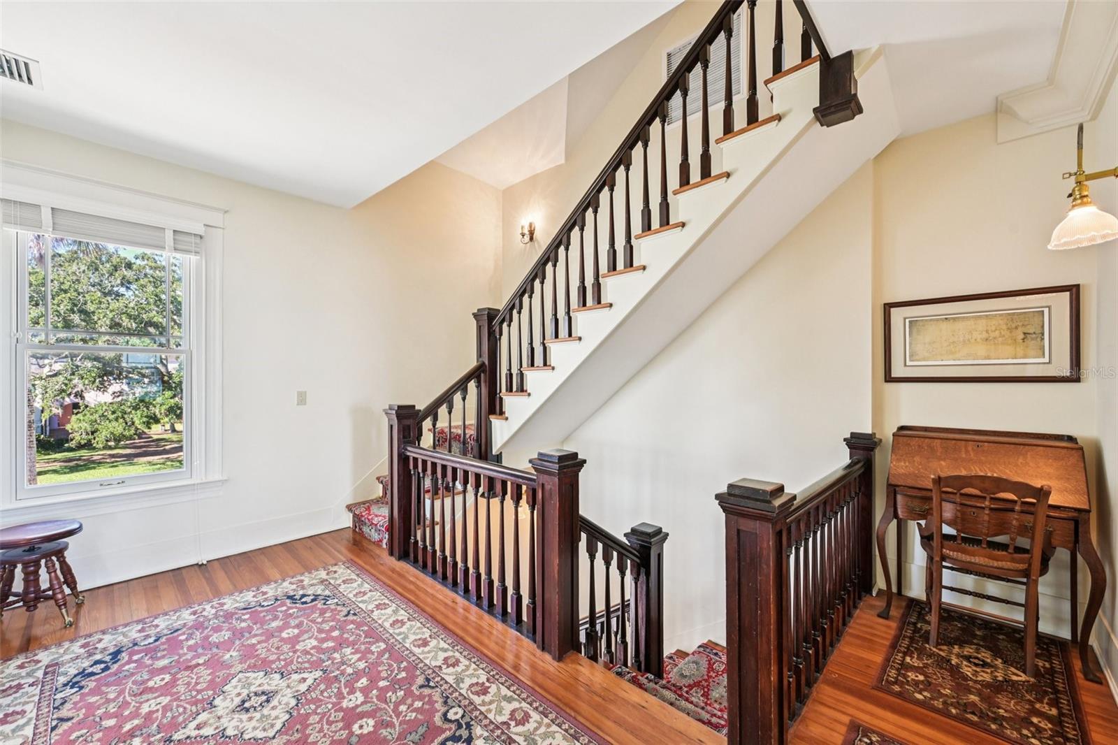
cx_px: 559
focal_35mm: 14
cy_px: 372
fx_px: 435
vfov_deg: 81.2
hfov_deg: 104.3
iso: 400
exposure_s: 1/10
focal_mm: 14
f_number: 8
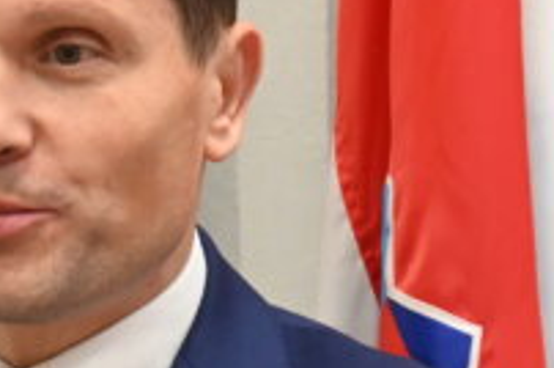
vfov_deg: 3.9
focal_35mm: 350
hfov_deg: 5.9
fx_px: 5378
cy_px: 592
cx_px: -52
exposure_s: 1/80
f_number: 6
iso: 5000
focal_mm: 69
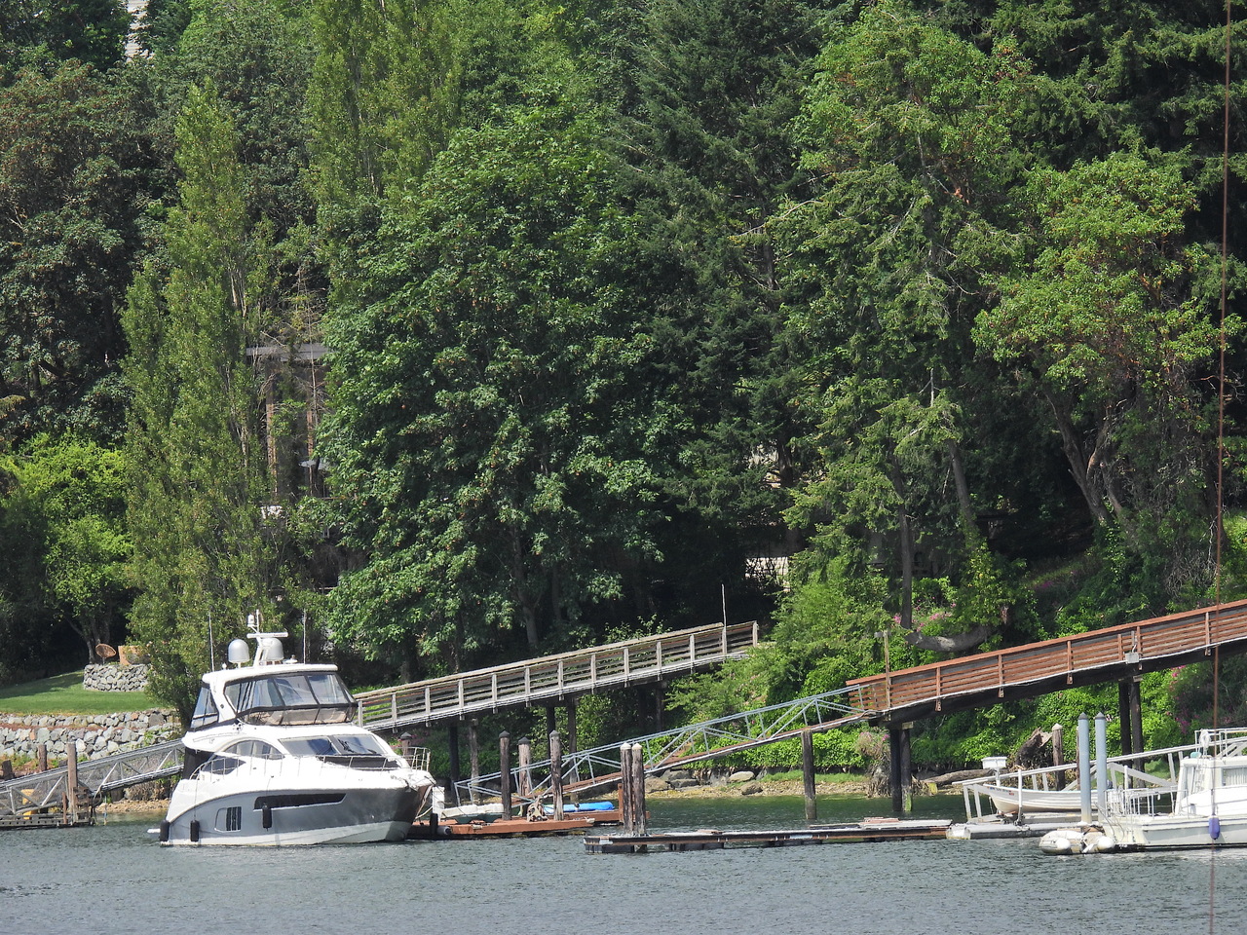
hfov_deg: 5.0
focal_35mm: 400
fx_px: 14410
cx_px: 624
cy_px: 468
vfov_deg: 3.7
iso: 100
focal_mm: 71.4
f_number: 5
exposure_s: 1/800
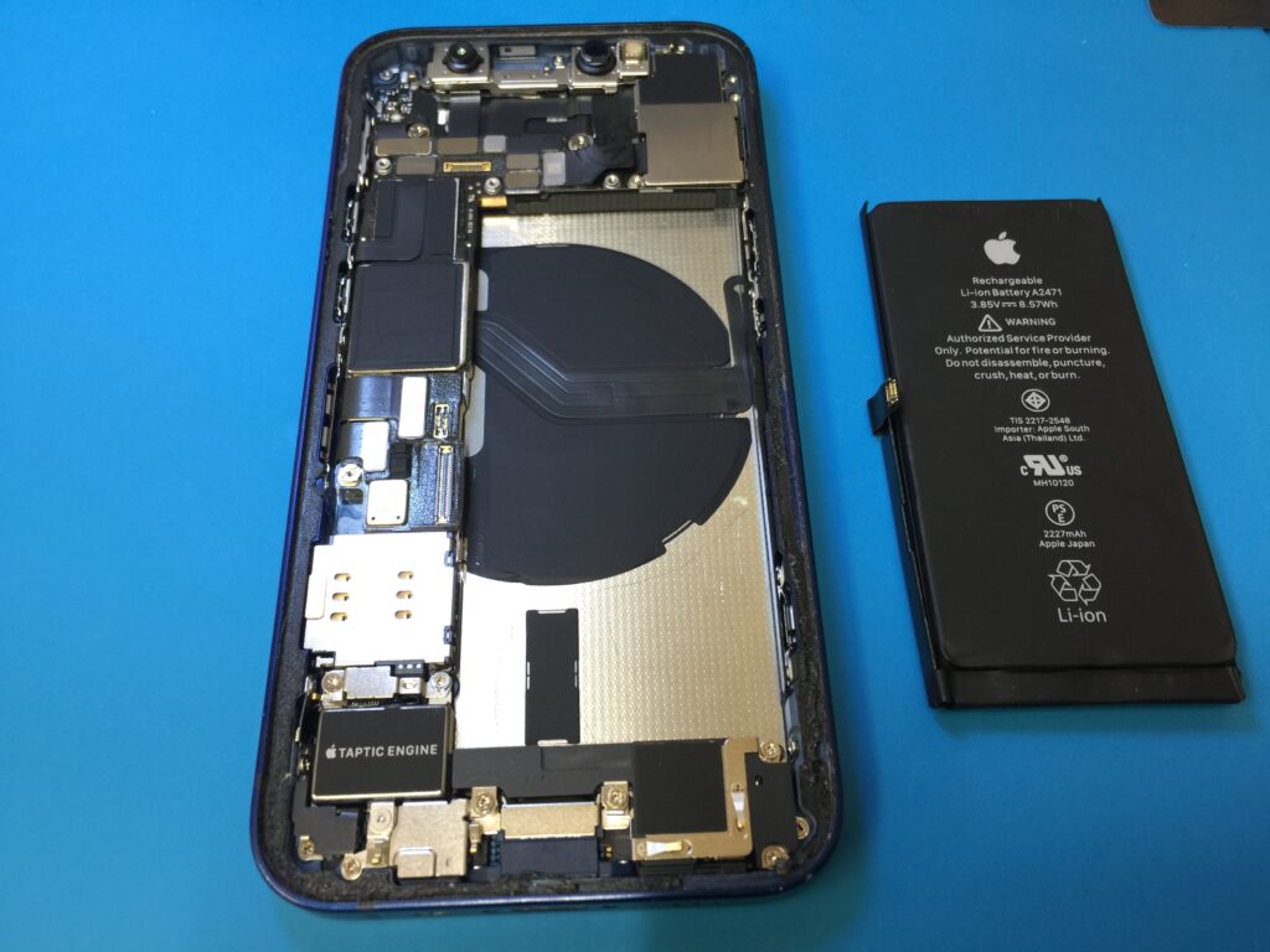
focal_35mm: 29
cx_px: 635
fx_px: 1064
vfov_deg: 48.2
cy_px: 476
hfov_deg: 61.7
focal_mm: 4.15
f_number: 2.2
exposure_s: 1/15
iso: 32
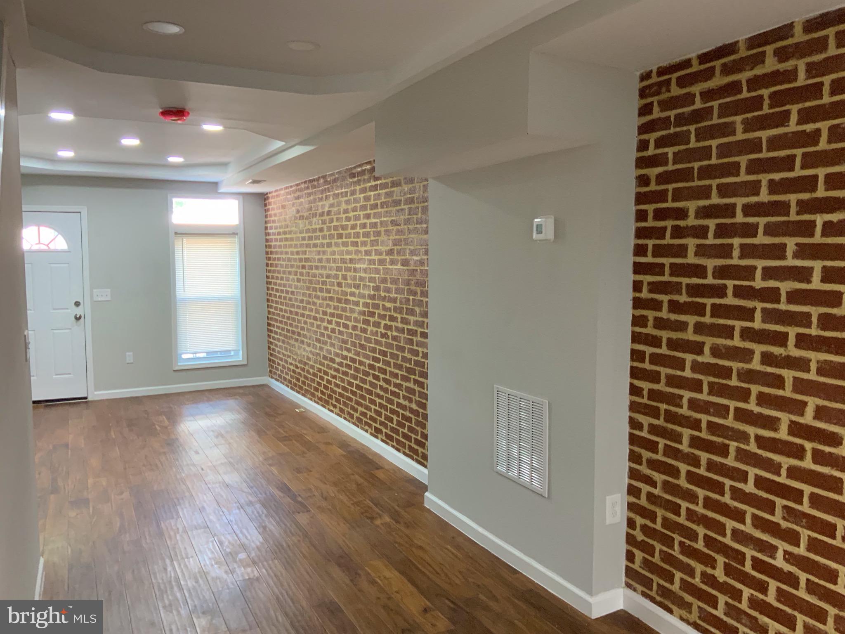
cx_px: 422
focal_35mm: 29
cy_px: 317
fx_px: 708
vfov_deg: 48.2
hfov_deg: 61.7
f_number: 1.8
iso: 200
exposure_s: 1/60
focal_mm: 3
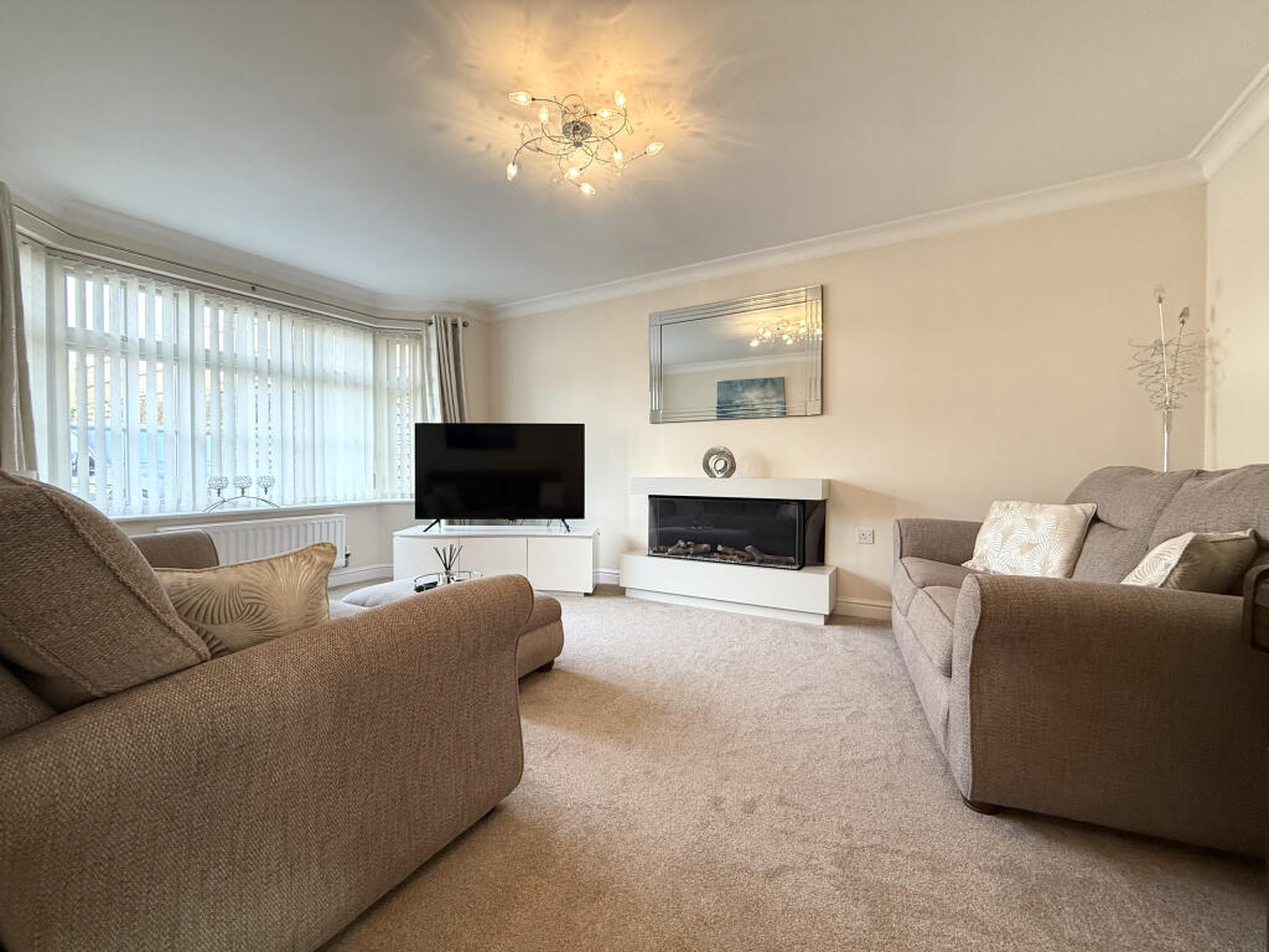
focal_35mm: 14
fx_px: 513
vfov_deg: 85.7
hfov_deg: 102.1
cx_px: 634
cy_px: 476
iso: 250
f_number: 2.2
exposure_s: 1/100
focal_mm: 2.22
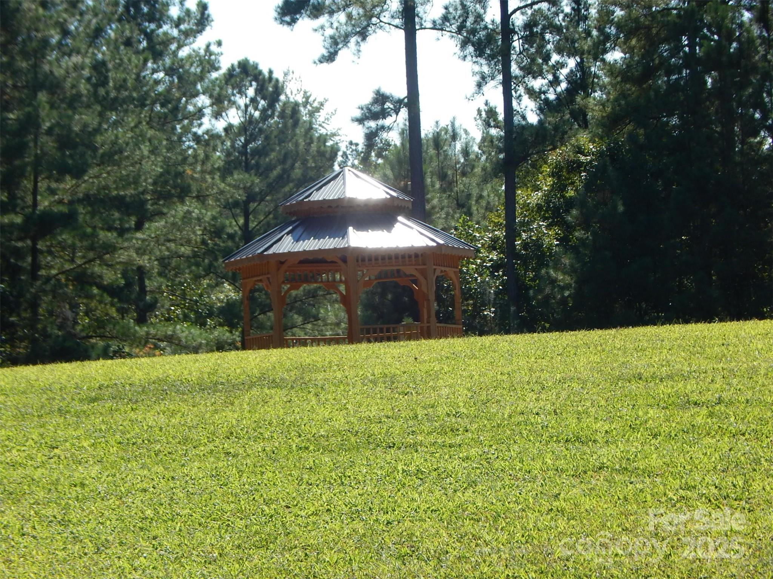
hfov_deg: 14.0
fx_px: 3149
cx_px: 386
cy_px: 290
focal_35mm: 141
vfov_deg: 10.5
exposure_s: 1/500
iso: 125
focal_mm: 25.3
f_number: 4.9
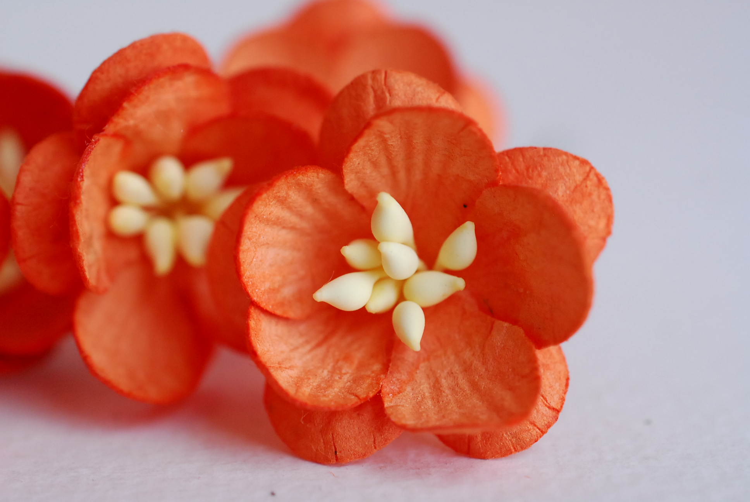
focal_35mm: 60
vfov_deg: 22.7
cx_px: 375
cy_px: 251
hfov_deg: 33.4
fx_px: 1251
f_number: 5.6
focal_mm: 40
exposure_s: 1/80
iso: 800
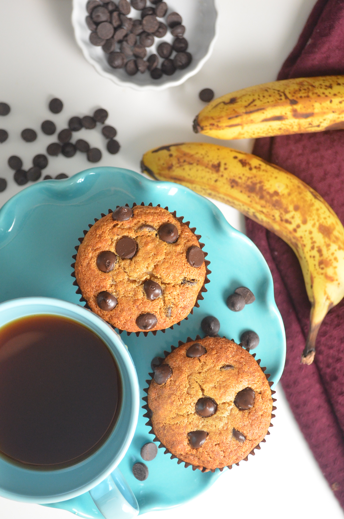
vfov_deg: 33.5
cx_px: 172
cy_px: 260
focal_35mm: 60
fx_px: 864
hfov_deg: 22.5
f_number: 5.3
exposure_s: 1/10
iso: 1600
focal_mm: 40
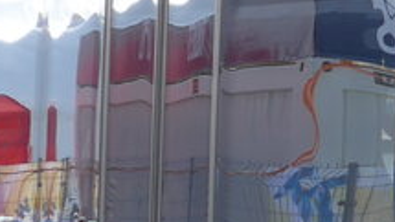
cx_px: 753
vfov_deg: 2.7
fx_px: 4703
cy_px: 191
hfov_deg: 4.7
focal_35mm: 449
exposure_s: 1/160
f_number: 4.2
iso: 80
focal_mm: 15
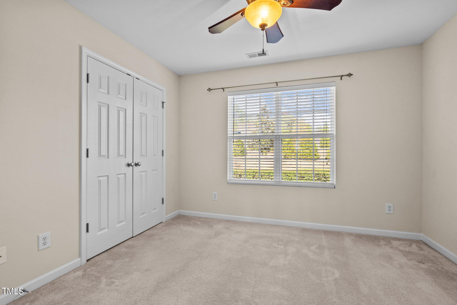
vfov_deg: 73.7
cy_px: 152
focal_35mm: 16
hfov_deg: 96.7
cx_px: 228
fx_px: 203
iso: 400
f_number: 8
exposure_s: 1/6
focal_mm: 16
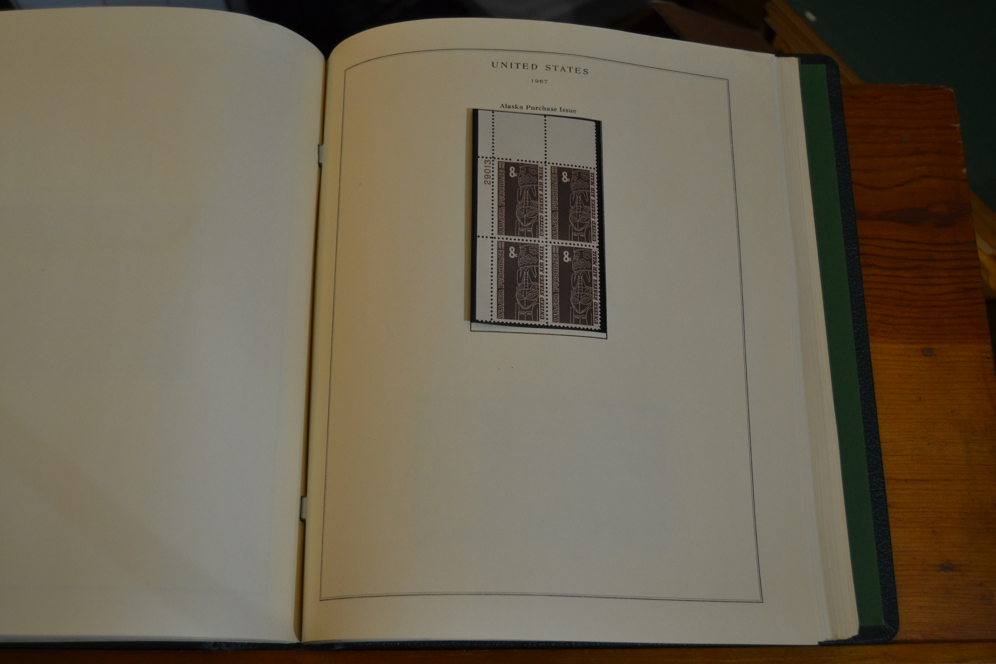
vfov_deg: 34.2
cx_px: 498
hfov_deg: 49.6
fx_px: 1079
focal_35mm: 39
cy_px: 332
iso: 900
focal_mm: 26
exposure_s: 1/60
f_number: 4
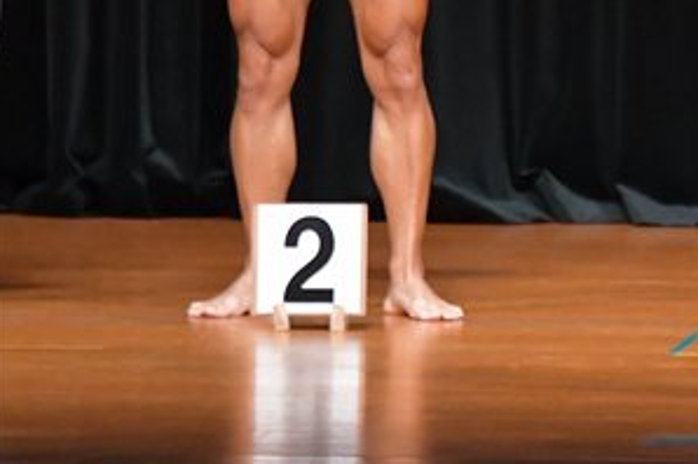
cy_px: -110
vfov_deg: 2.1
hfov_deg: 3.1
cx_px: 898
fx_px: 12860
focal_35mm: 664
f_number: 5.6
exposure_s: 1/400
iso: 6400
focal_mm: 170
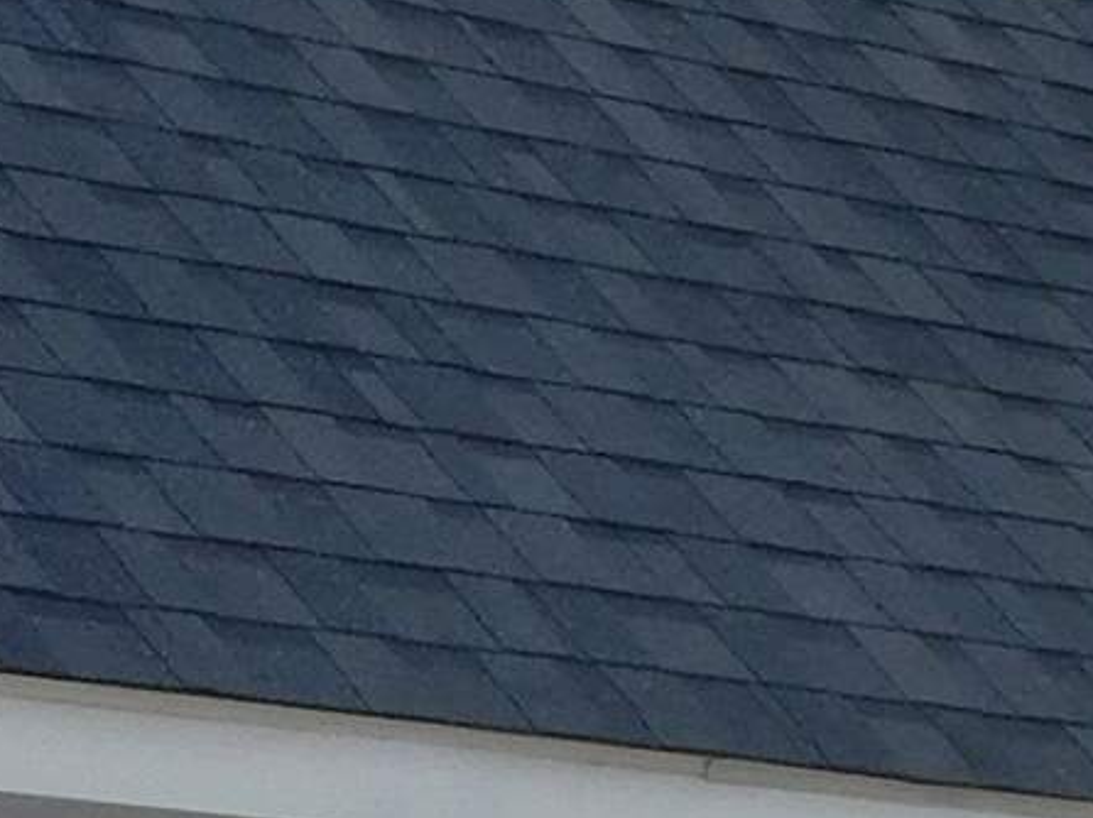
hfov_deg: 7.9
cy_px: 475
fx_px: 7826
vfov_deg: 6.0
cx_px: -488
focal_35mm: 248
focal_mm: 6.3
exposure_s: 1/800
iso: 125
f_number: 3.5
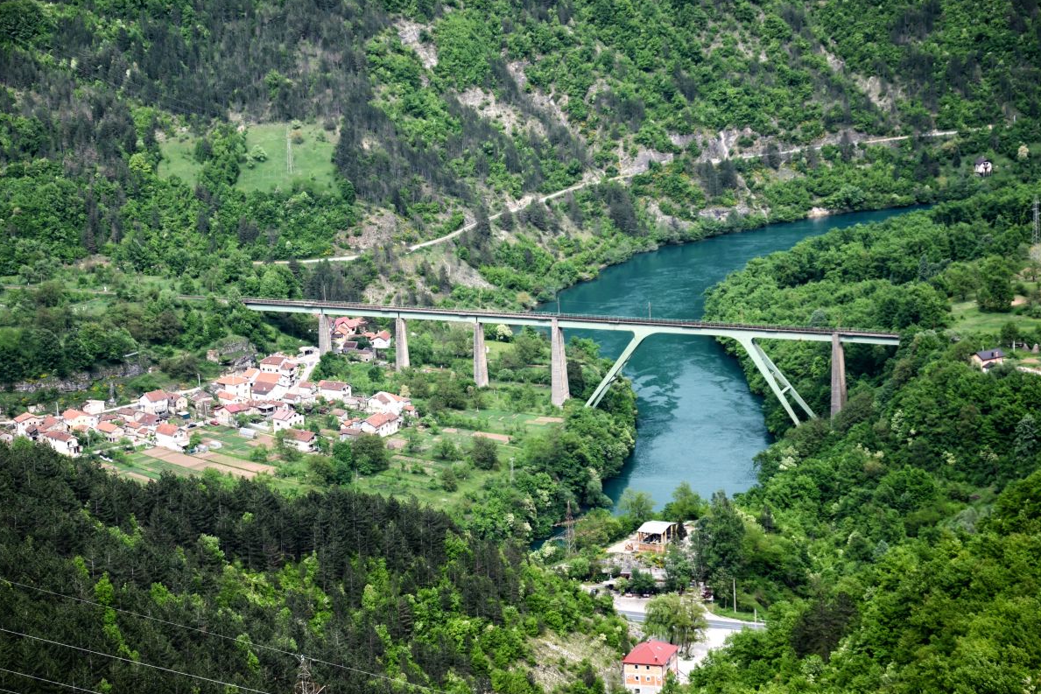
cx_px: 519
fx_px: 3282
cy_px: 345
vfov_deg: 12.1
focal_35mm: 114
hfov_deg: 18.0
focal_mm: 75
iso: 220
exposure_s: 1/500
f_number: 6.3
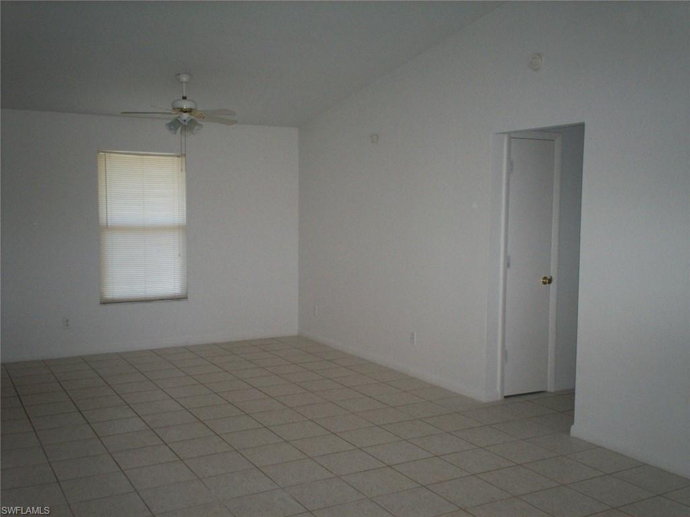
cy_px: 258
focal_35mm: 36
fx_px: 718
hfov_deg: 51.4
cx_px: 345
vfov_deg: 39.7
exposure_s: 1/60
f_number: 4.5
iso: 140
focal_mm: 6
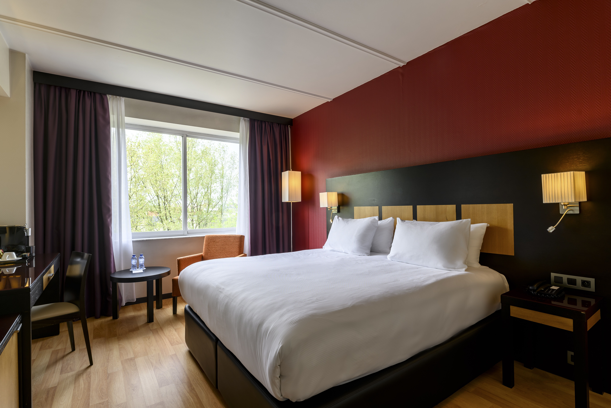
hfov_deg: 90.0
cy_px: 204
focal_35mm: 18
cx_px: 306
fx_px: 305
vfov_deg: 67.4
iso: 200
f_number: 8
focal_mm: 18
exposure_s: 1/80
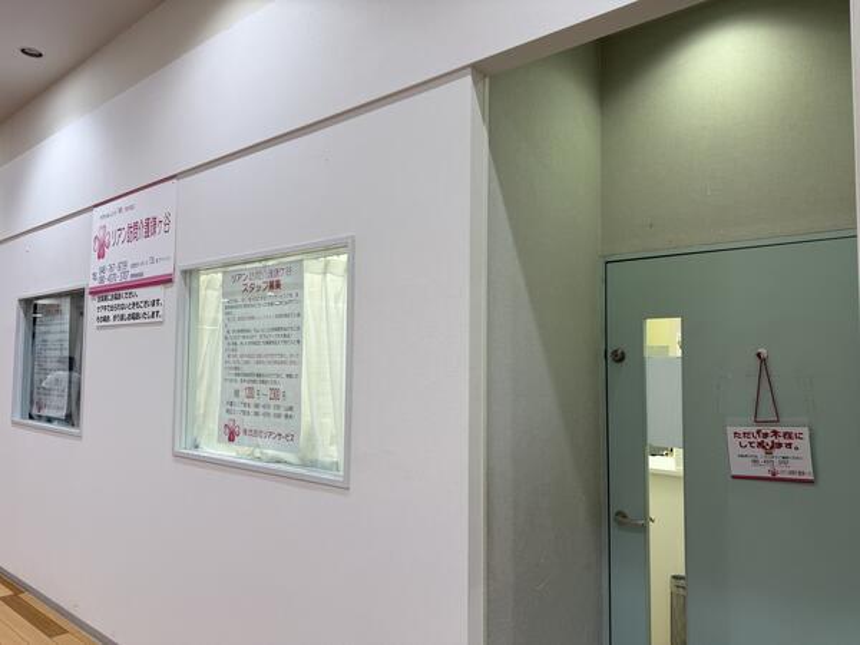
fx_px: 596
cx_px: 430
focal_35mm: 24
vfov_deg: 56.8
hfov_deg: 71.6
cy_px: 322
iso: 80
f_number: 1.78
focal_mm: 6.76
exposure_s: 1/100
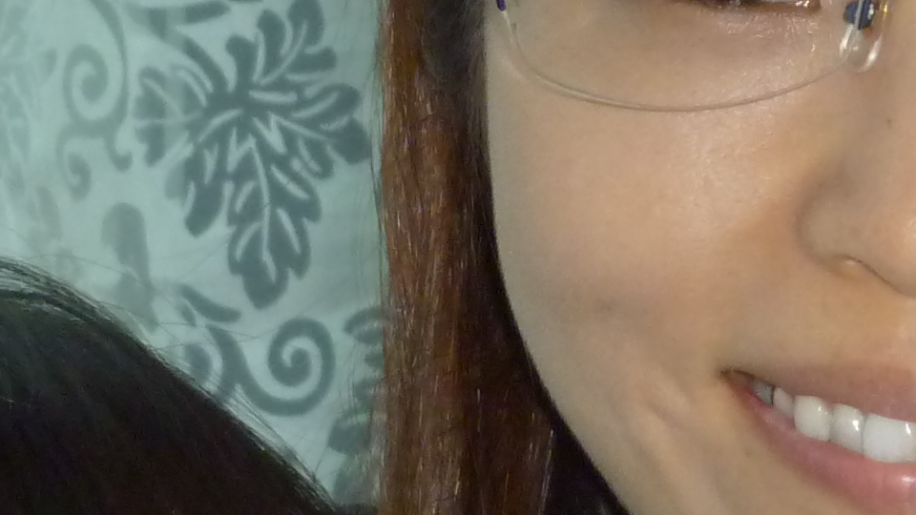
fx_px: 5514
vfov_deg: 5.4
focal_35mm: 227
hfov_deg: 9.5
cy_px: 308
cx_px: 649
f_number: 4
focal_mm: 8.9
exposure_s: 1/80
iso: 250
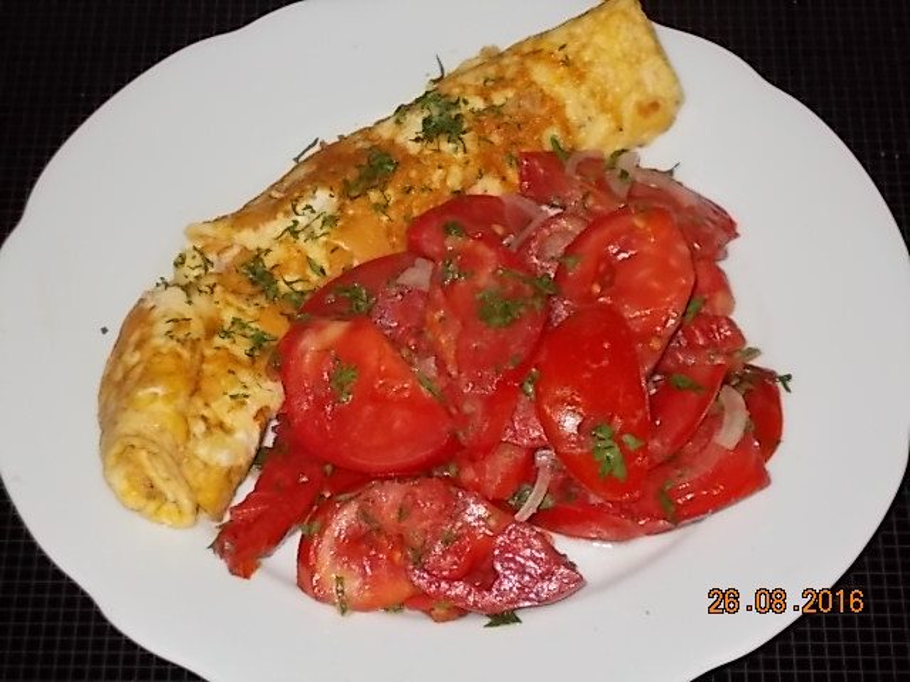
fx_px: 2603
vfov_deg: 14.9
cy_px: 341
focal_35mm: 99
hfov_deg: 19.8
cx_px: 455
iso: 200
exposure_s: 1/60
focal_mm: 17.6
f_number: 5.5
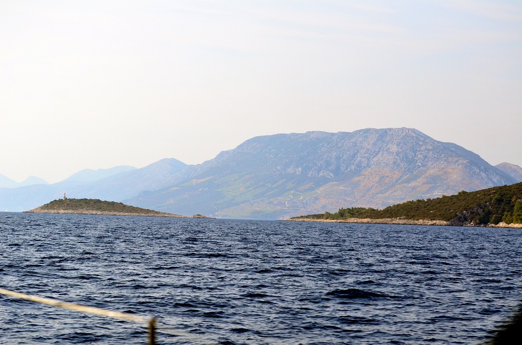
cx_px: 261
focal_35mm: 105
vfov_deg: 13.0
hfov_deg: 19.5
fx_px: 1519
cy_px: 172
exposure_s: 1/6400
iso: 640
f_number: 5
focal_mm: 70
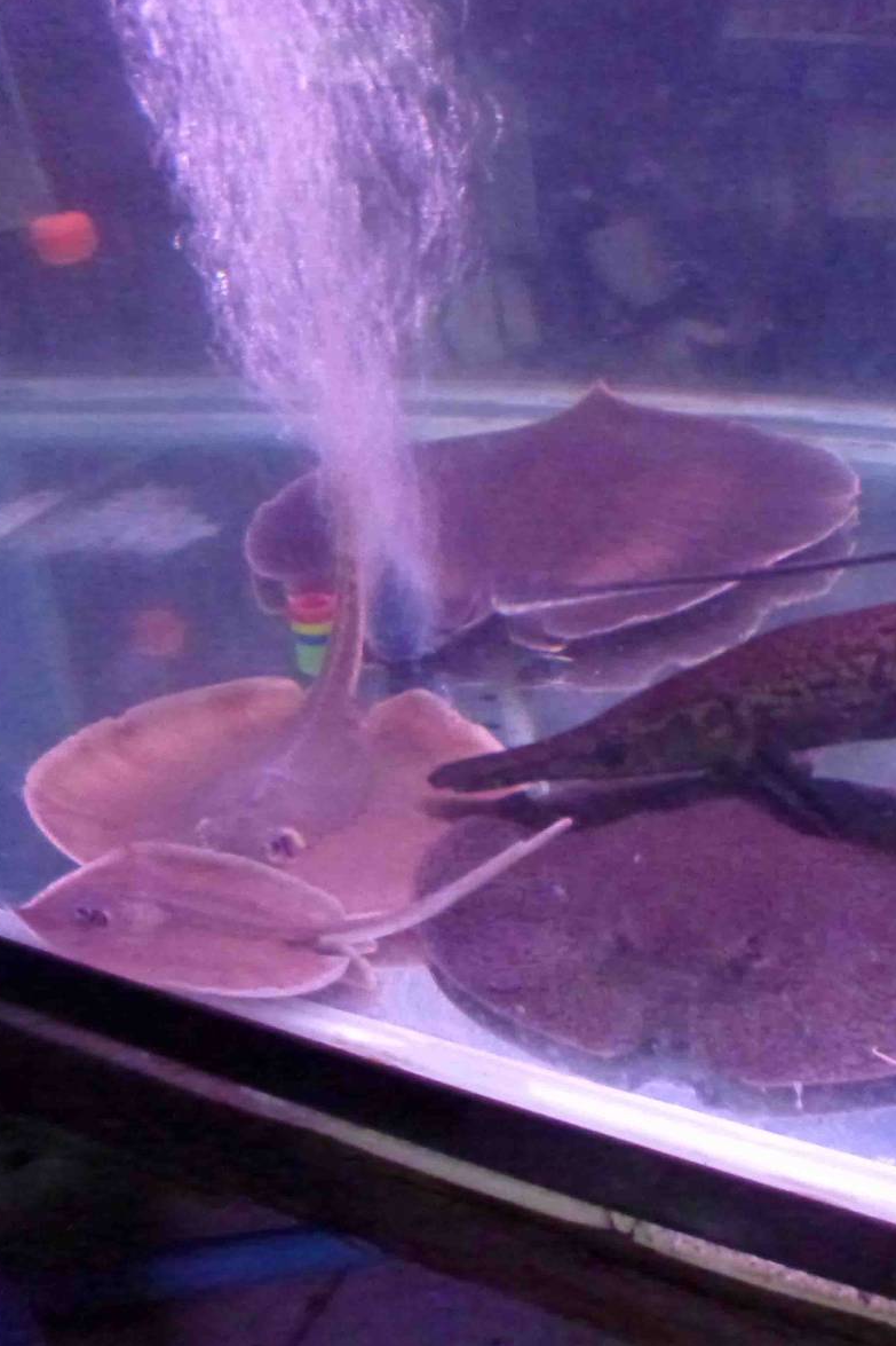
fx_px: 1270
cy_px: 662
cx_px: 880
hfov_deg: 35.4
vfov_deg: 55.8
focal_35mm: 34
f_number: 3.3
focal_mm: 4.3
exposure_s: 1/20
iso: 1600
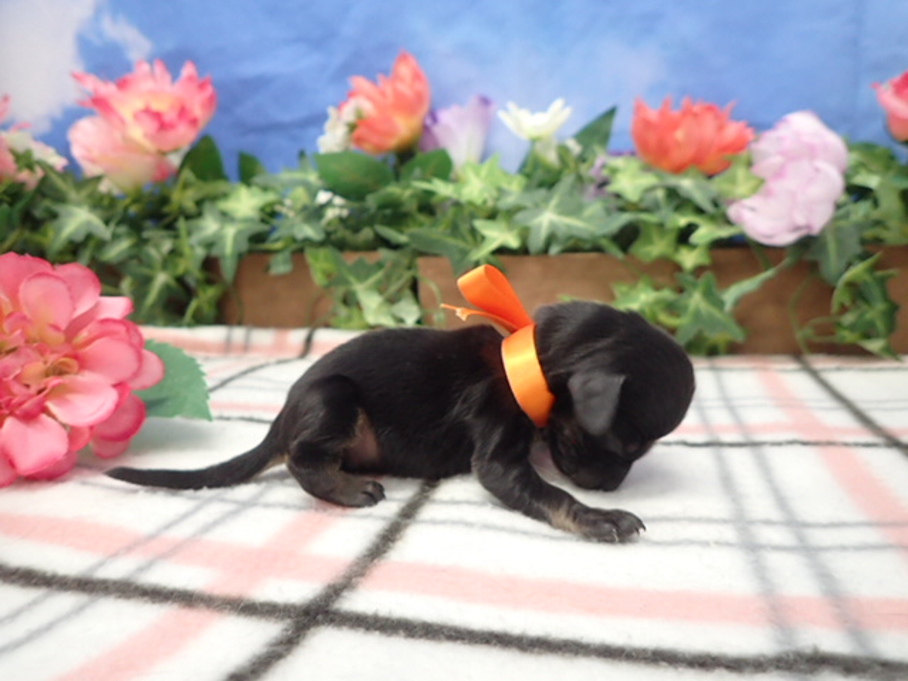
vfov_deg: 54.9
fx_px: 656
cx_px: 454
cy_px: 340
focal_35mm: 25
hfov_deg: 69.4
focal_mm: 4.5
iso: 400
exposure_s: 1/50
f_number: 2
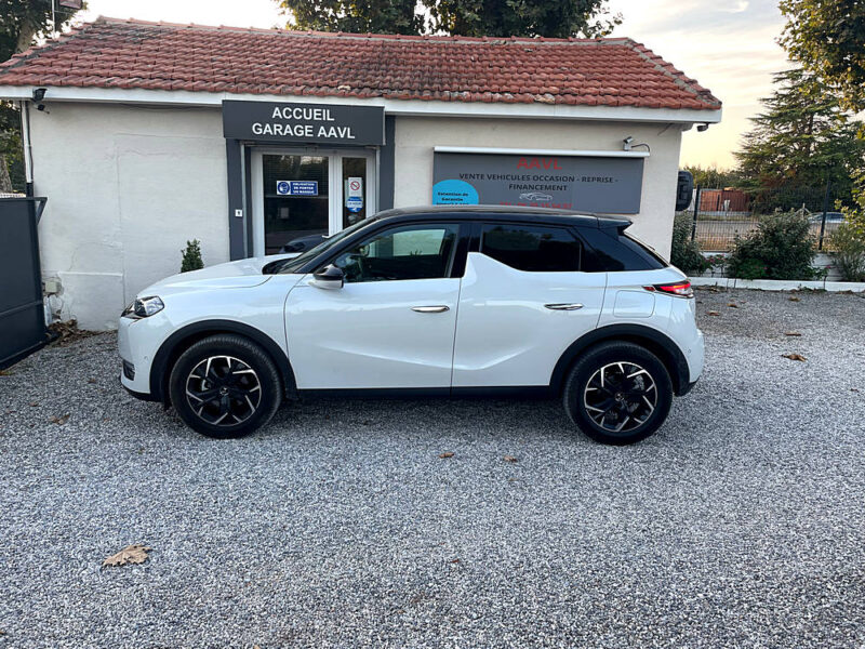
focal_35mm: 26
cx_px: 432
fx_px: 650
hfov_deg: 67.3
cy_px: 324
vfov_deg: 53.1
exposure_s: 1/161
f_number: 1.6
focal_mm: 4.2
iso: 32
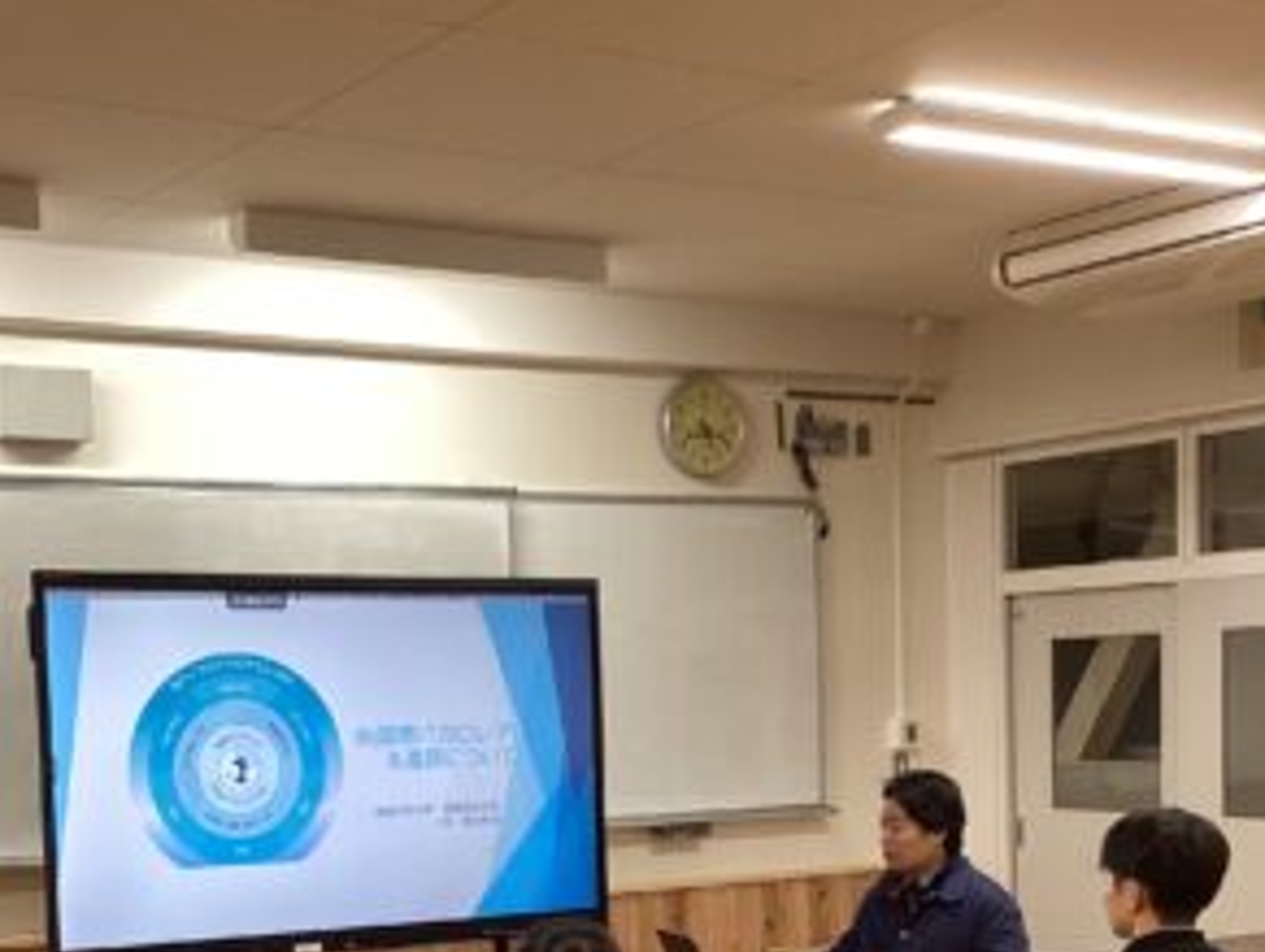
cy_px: 837
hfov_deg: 32.1
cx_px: 596
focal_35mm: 60
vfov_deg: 23.9
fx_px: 2195
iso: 100
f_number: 2.4
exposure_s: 1/50
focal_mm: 3.3
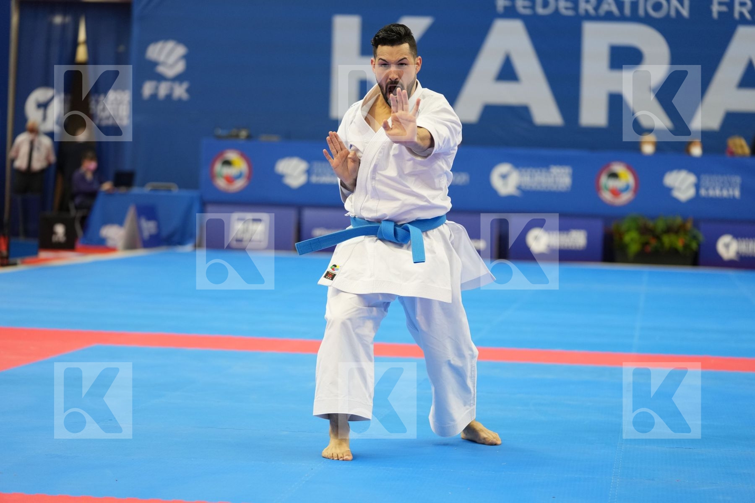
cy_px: 252
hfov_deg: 18.9
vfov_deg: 12.7
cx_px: 378
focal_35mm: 108
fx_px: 2265
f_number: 2.8
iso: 1600
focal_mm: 108
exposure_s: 1/500
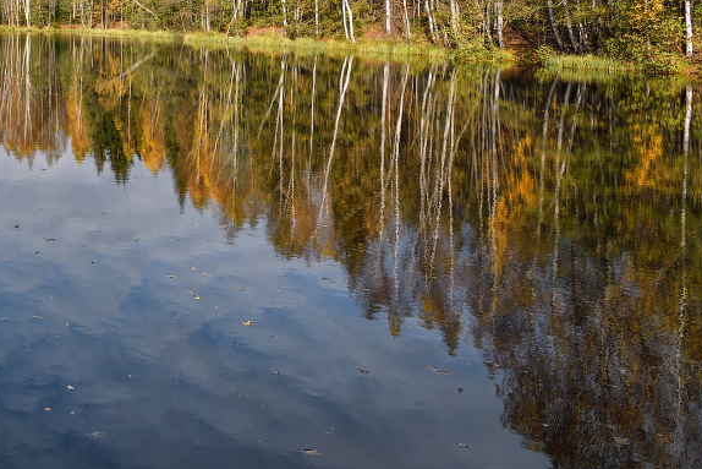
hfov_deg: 39.4
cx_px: -89
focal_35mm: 39
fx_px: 761
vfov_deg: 31.9
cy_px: 15
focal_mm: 16
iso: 100
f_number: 9
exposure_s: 1/250
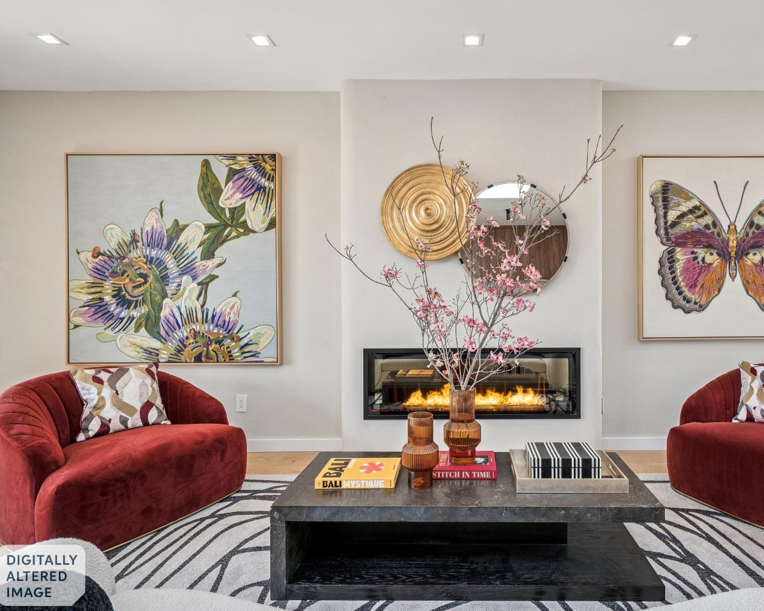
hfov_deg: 79.3
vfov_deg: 68.1
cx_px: 466
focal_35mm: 20
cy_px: 298
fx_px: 452
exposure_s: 1/125
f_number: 8
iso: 640
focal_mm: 17
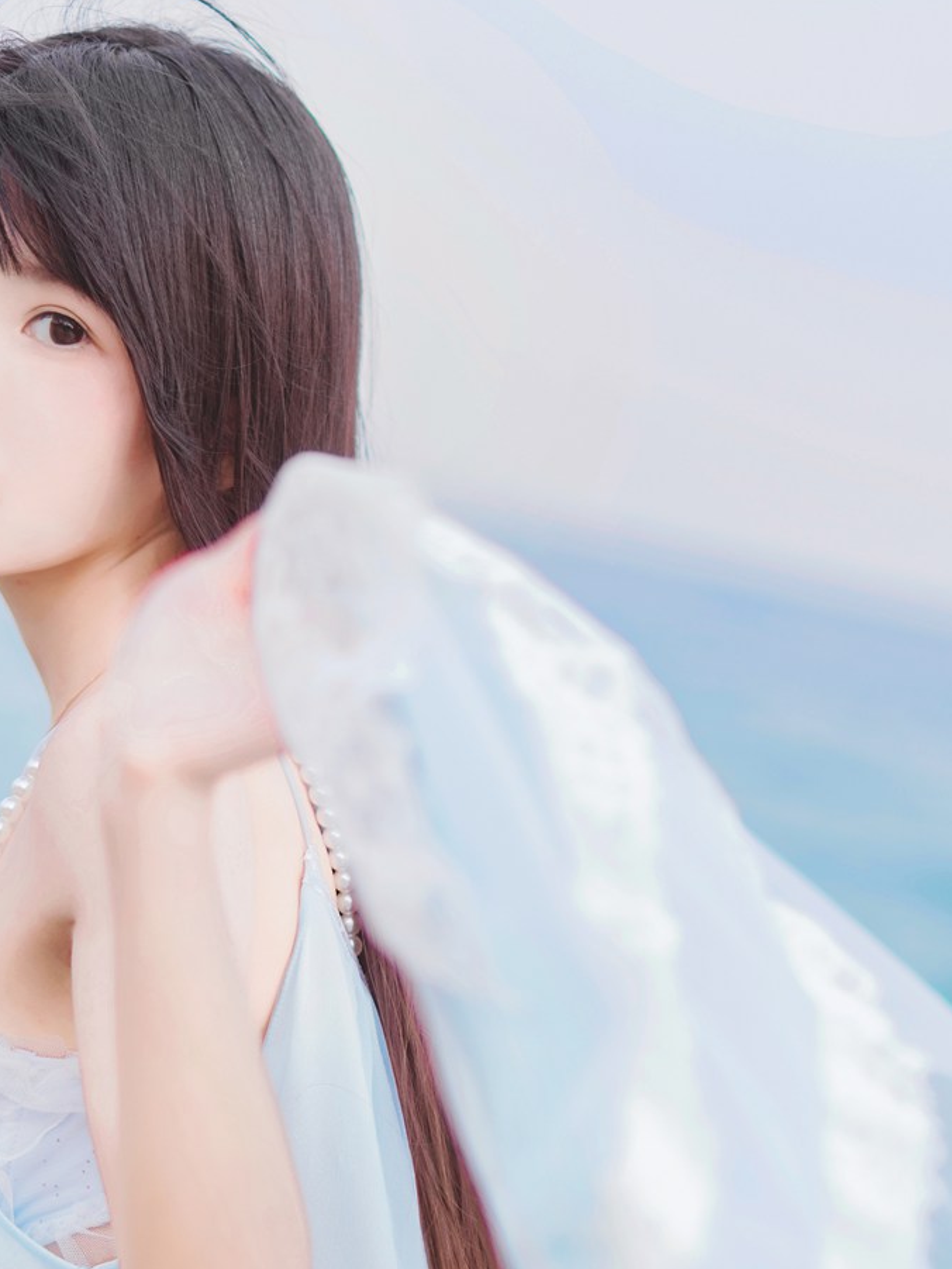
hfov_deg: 15.4
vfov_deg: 20.4
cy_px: 826
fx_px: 3519
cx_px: 521
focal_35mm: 96
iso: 125
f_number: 1.8
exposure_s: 1/800
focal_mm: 50
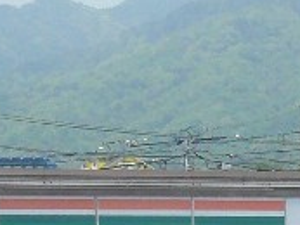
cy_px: 218
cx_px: 361
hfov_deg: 5.2
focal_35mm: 378
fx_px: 3278
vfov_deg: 3.9
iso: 125
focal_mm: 11.2
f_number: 4.3
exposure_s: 1/800
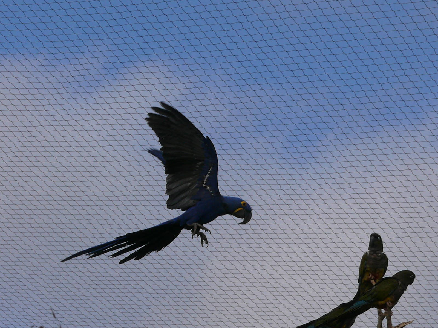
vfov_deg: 6.8
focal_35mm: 219
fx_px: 2771
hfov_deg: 9.0
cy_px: 164
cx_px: 219
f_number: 8
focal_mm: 26
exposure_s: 1/500
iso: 100
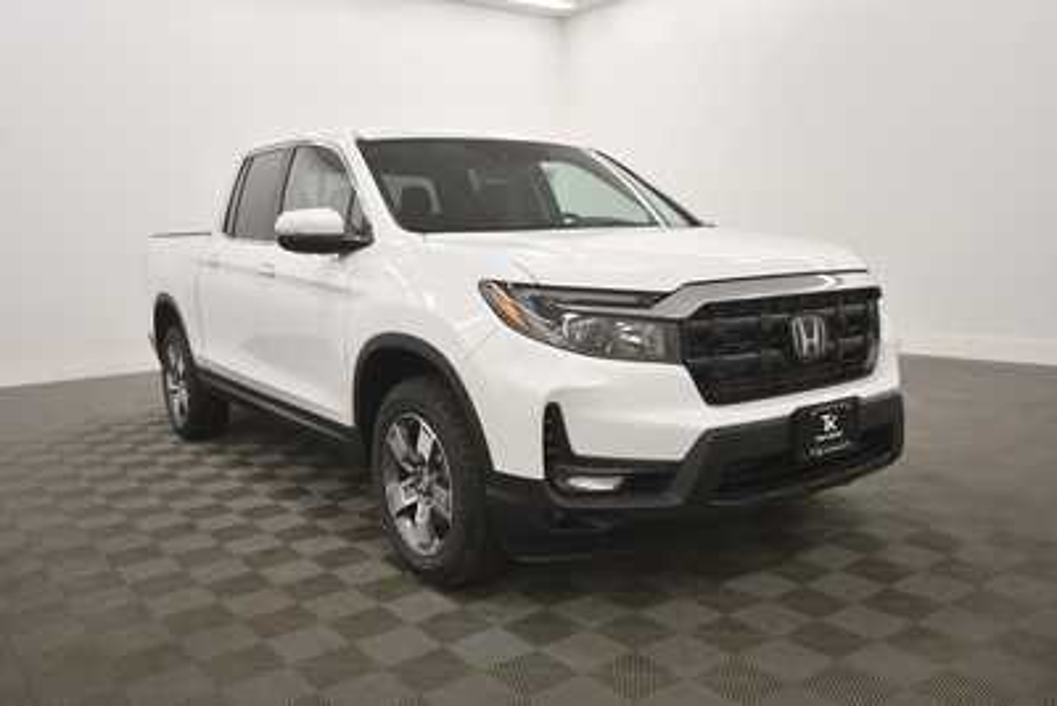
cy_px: 353
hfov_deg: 67.4
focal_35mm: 27
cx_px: 528
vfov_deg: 48.0
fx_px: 793
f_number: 5.3
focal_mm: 18
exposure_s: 1/160
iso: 800
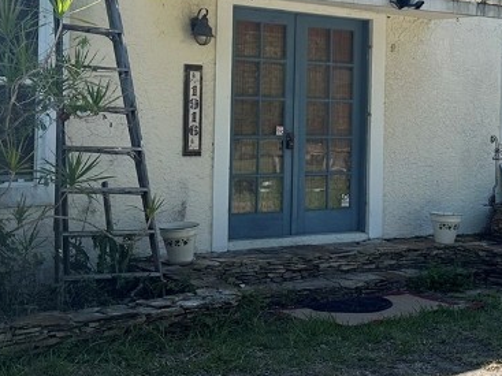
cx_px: 321
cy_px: 115
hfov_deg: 28.8
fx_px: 971
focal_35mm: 67
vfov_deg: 21.8
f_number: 1.78
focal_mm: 6.86
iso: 80
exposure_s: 1/3155
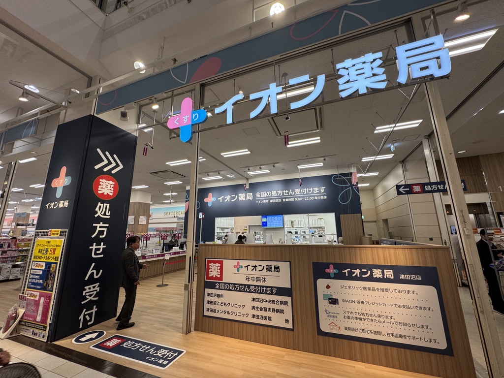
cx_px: 252
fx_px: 204
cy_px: 189
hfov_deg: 102.1
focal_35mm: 14
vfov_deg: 85.7
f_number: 2.2
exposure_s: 1/100
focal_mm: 2.22
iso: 64
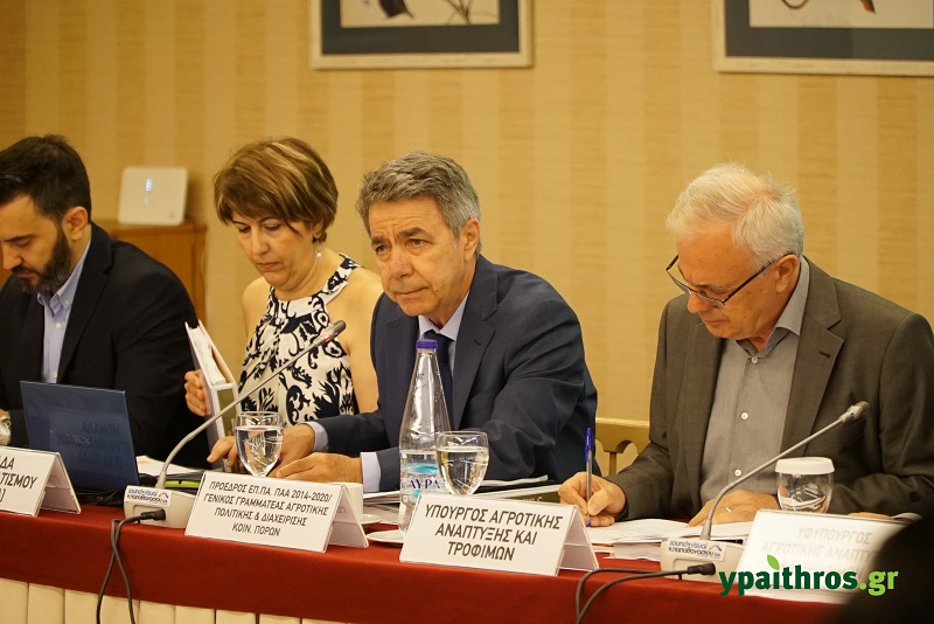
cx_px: 467
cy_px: 312
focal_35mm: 157
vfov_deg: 8.7
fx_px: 4075
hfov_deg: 13.1
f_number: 4
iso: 3200
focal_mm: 105
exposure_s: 1/160
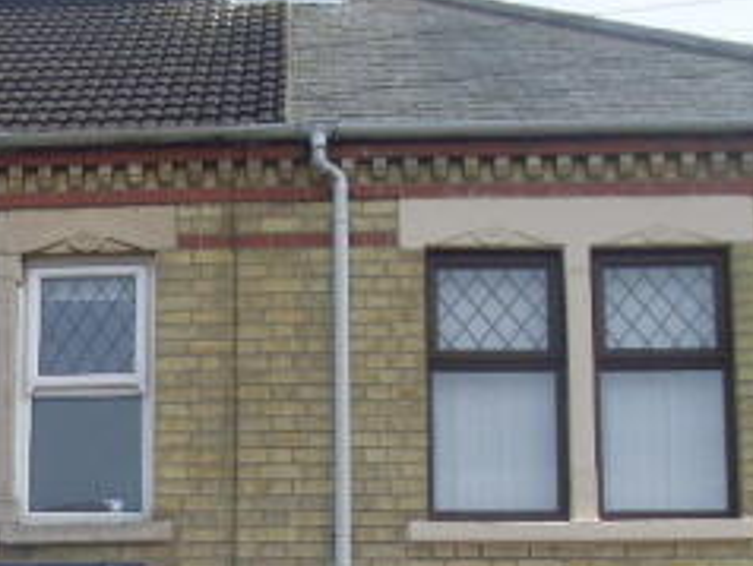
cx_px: 74
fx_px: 2025
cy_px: 615
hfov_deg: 20.6
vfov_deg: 15.5
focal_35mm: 93
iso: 80
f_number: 7.7
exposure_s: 1/180
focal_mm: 6.3
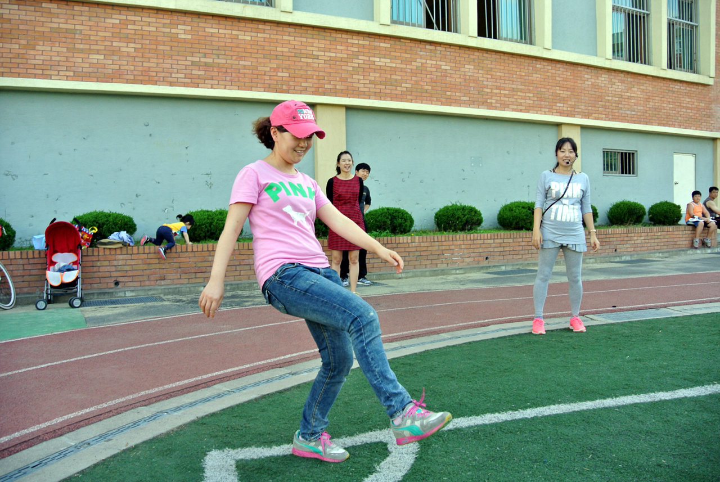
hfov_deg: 63.6
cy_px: 241
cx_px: 360
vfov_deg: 45.1
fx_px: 581
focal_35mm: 29
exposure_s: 1/250
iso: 180
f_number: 4
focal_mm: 11
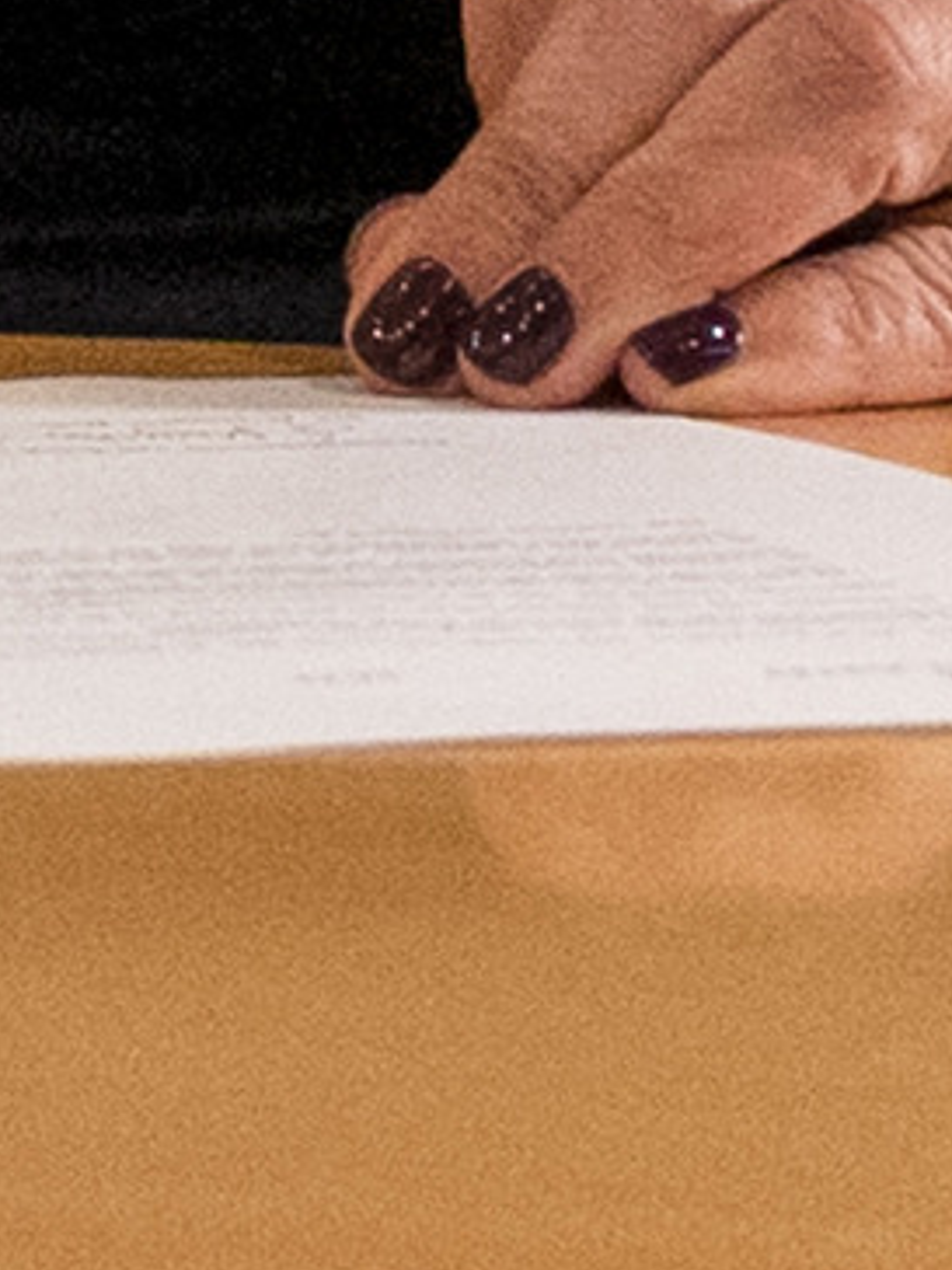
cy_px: -1839
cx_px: 612
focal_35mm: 399
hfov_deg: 3.7
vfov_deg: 4.8
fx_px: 14631
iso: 2500
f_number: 4
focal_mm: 59
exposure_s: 1/125
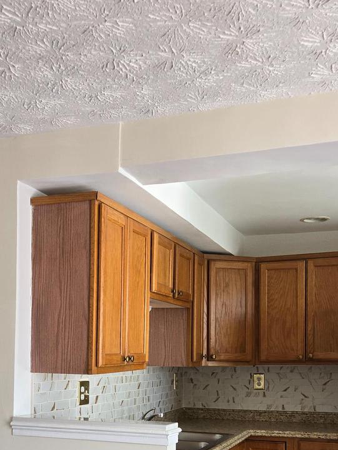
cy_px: 349
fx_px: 638
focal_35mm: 49
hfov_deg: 29.5
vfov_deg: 37.7
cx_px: 120
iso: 25
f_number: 1.8
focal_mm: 5.4
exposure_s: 1/60
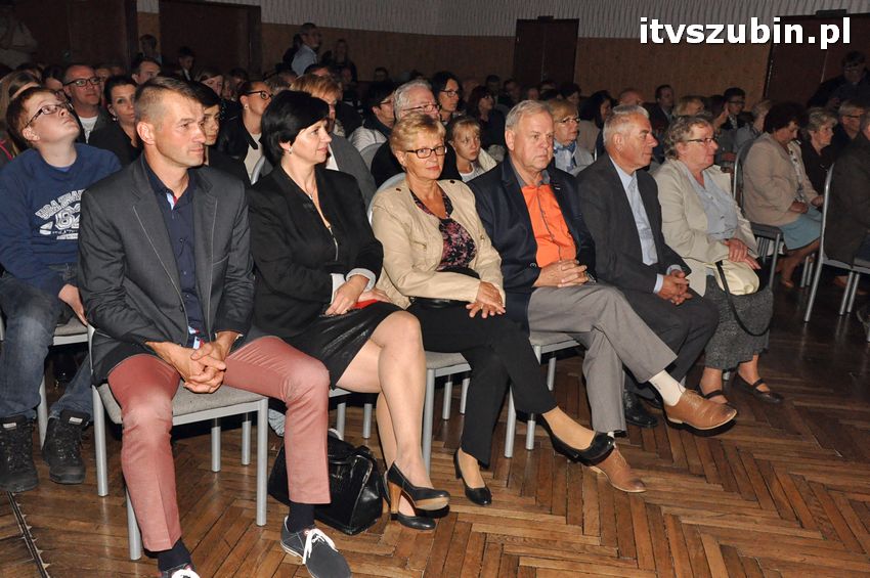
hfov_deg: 57.3
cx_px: 435
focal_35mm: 33
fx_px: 797
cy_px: 289
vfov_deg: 39.9
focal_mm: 22
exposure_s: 1/60
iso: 2500
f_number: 8
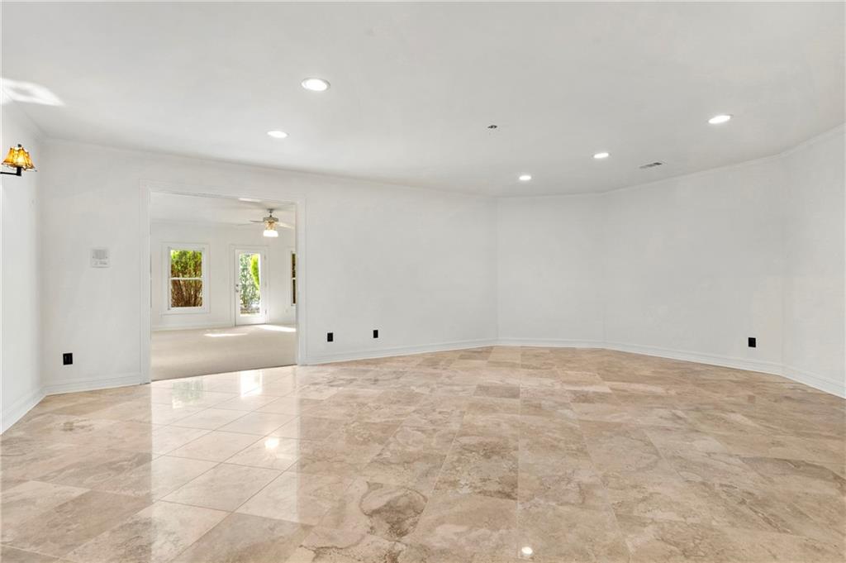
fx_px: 376
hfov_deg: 96.8
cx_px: 423
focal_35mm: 16
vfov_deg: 73.7
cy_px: 282
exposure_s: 1/4
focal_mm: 16
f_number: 9
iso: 640
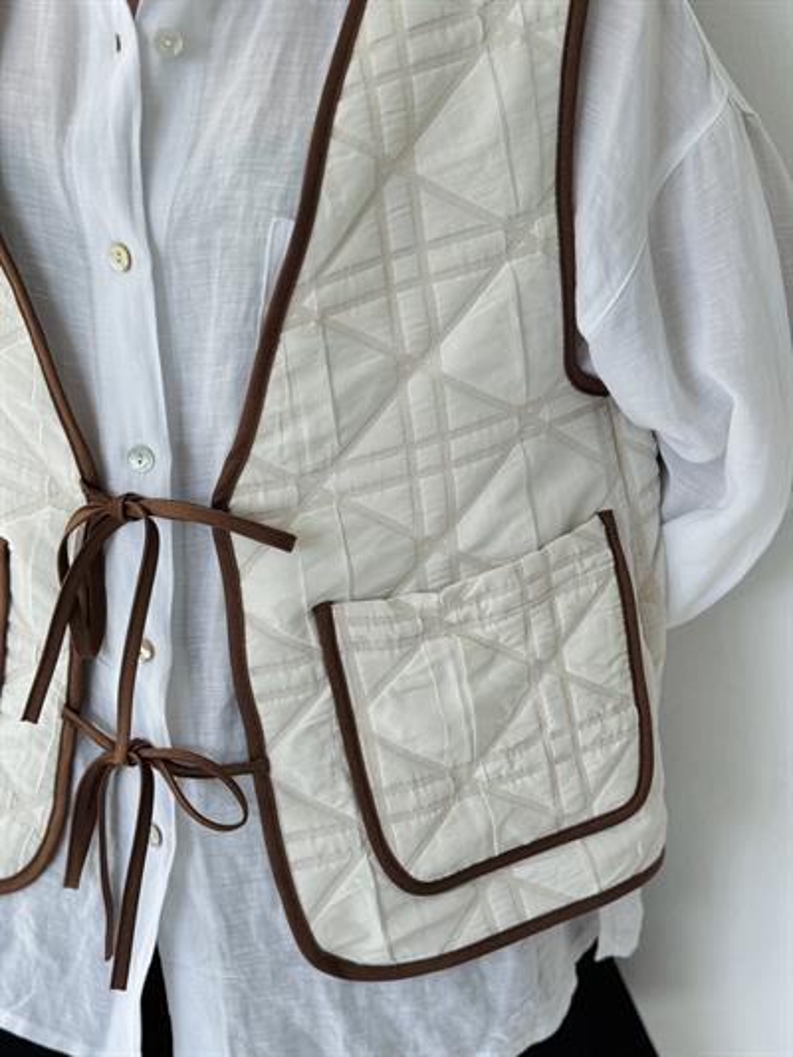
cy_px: 528
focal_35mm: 48
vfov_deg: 39.6
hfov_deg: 30.3
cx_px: 396
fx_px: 1466
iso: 64
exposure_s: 1/289
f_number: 1.78
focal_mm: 6.76
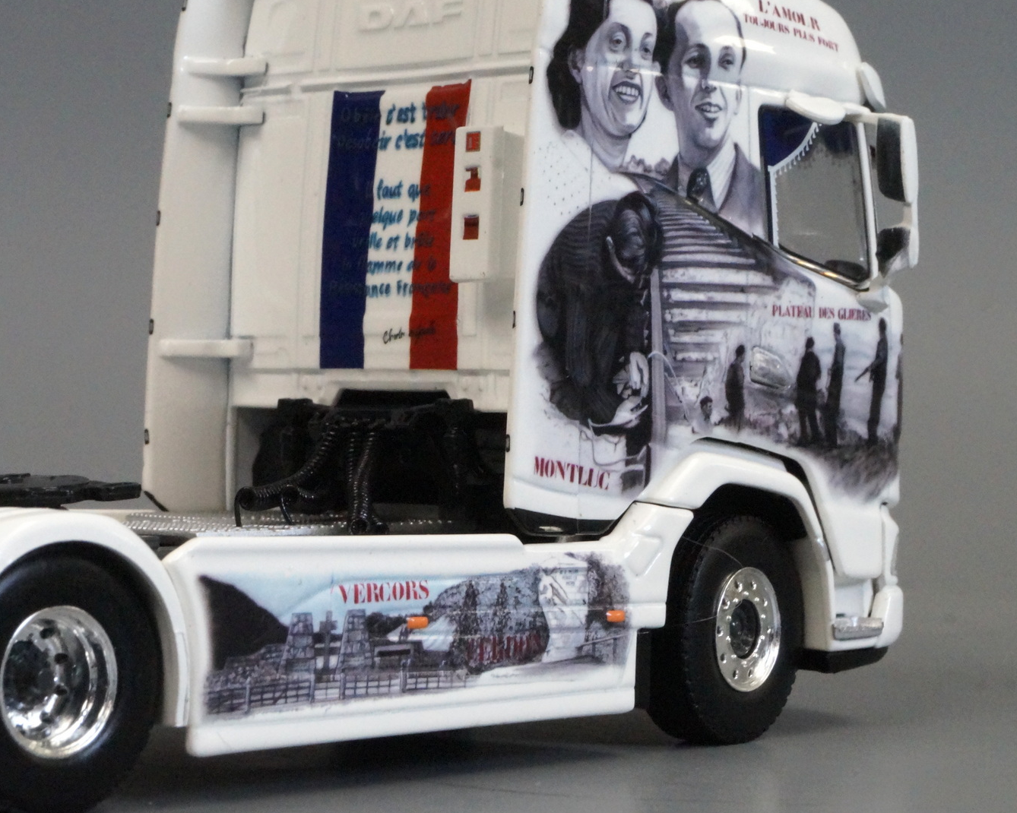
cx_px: 307
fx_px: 3482
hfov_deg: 16.6
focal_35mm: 116
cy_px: 345
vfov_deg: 13.3
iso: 3200
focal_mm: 55
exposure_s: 1/40
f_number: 20
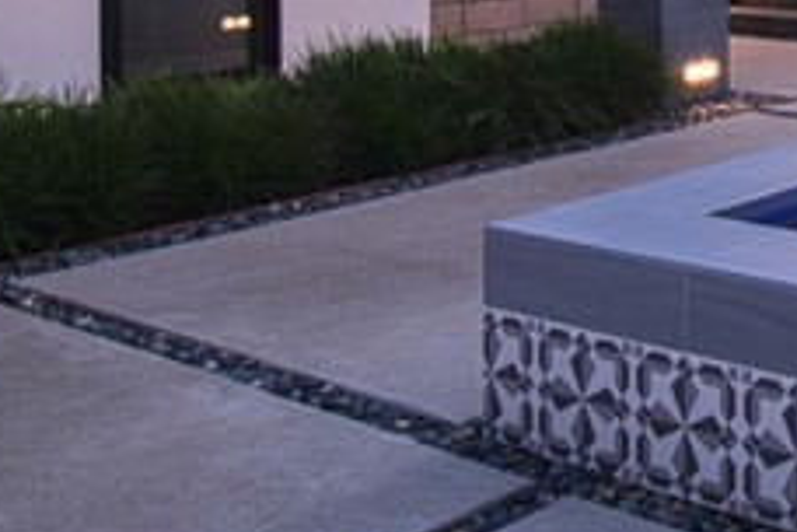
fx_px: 1306
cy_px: -98
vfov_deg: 21.4
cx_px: 1066
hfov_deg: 27.6
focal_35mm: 59
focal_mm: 14
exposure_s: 1.3
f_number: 16
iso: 250
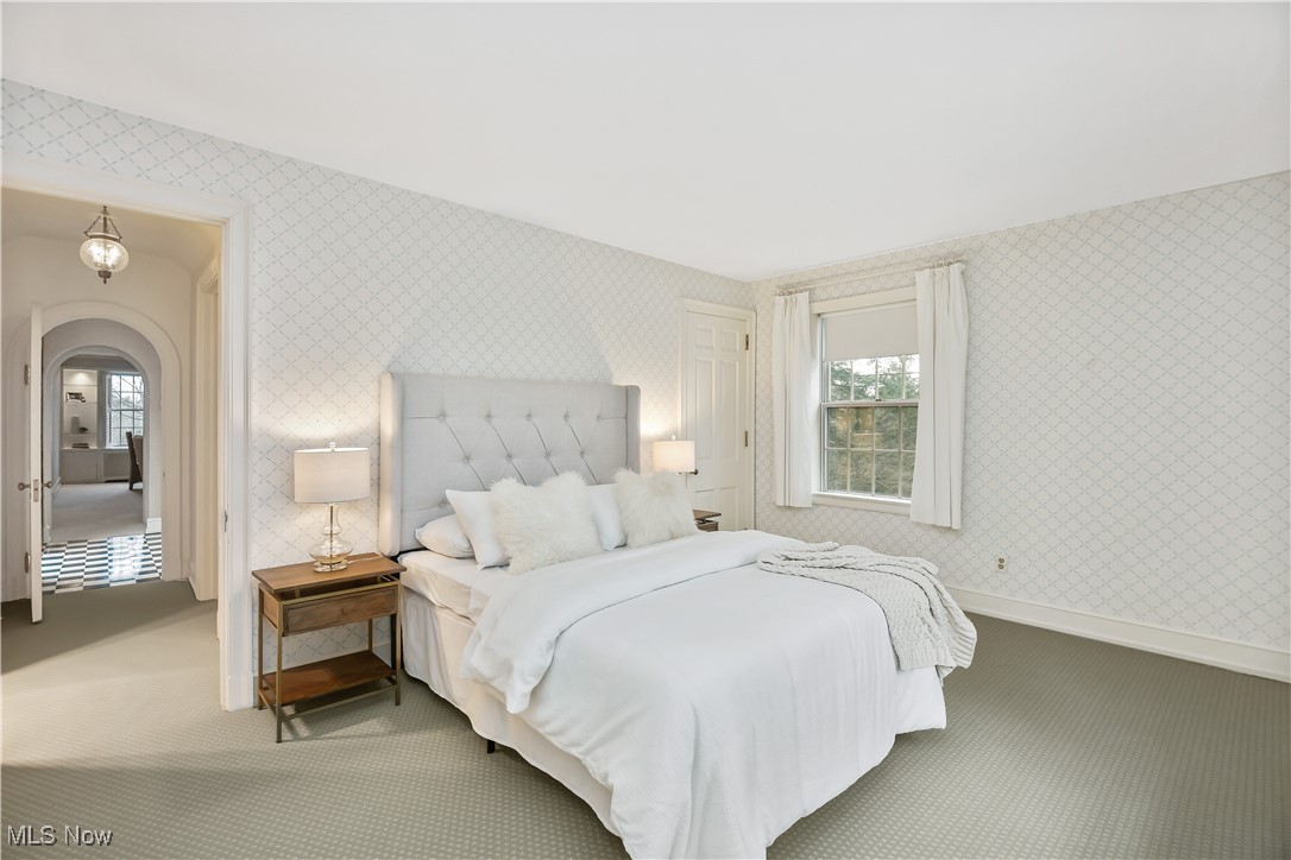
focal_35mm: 15
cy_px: 430
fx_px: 538
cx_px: 646
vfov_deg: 77.3
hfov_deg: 100.4
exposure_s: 1/40
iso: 200
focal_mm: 10
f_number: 4
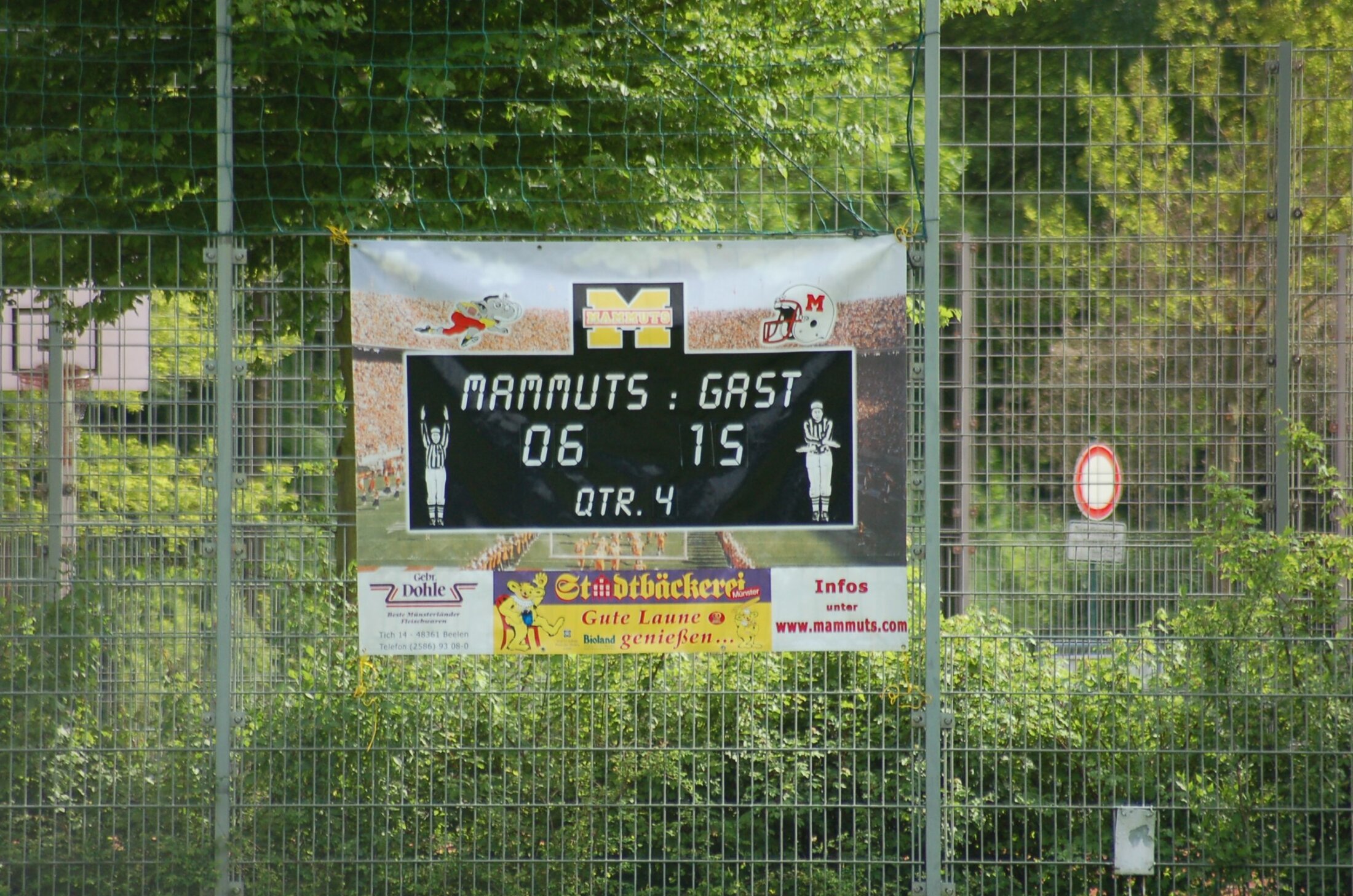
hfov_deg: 4.6
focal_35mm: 450
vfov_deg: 3.0
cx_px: 676
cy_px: 448
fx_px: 16880
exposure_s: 1/640
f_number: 5.6
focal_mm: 300
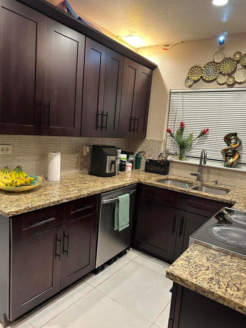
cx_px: 123
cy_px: 164
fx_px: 227
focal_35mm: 24
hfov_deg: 56.8
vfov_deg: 71.6
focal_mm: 6.86
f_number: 1.78
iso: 500
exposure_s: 1/60
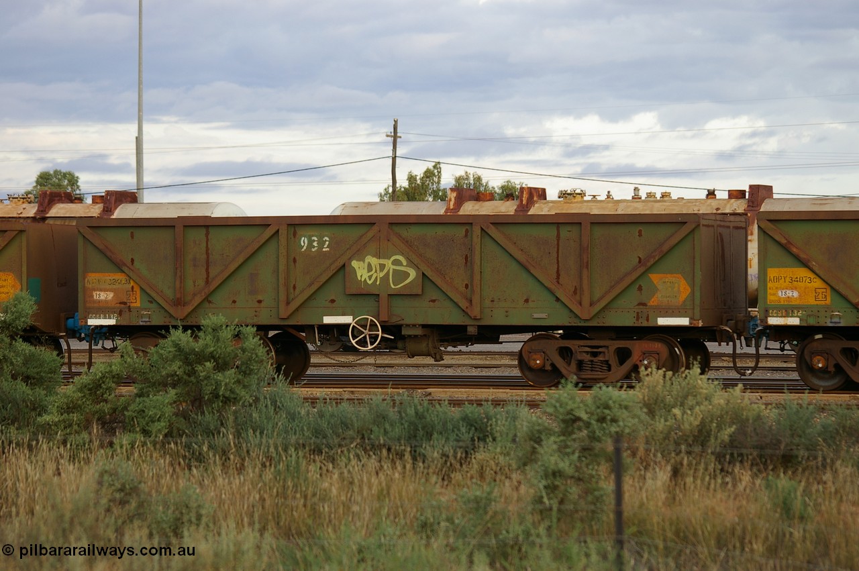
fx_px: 3326
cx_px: 430
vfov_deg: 9.8
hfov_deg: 14.7
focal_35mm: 140
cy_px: 286
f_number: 4.5
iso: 200
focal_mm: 93
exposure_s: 1/180
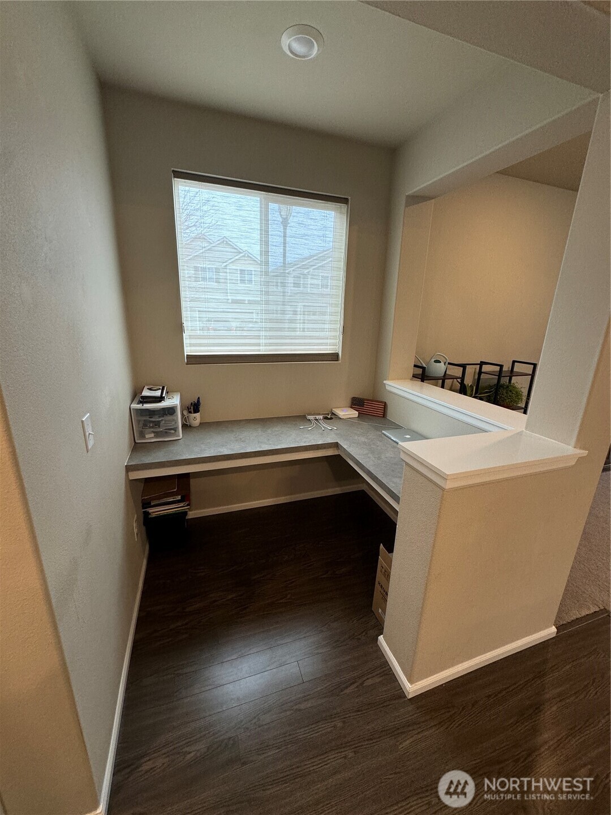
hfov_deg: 85.7
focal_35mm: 14
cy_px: 408
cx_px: 306
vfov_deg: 102.1
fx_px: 329
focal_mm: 2.22
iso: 200
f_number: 2.2
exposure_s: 1/120
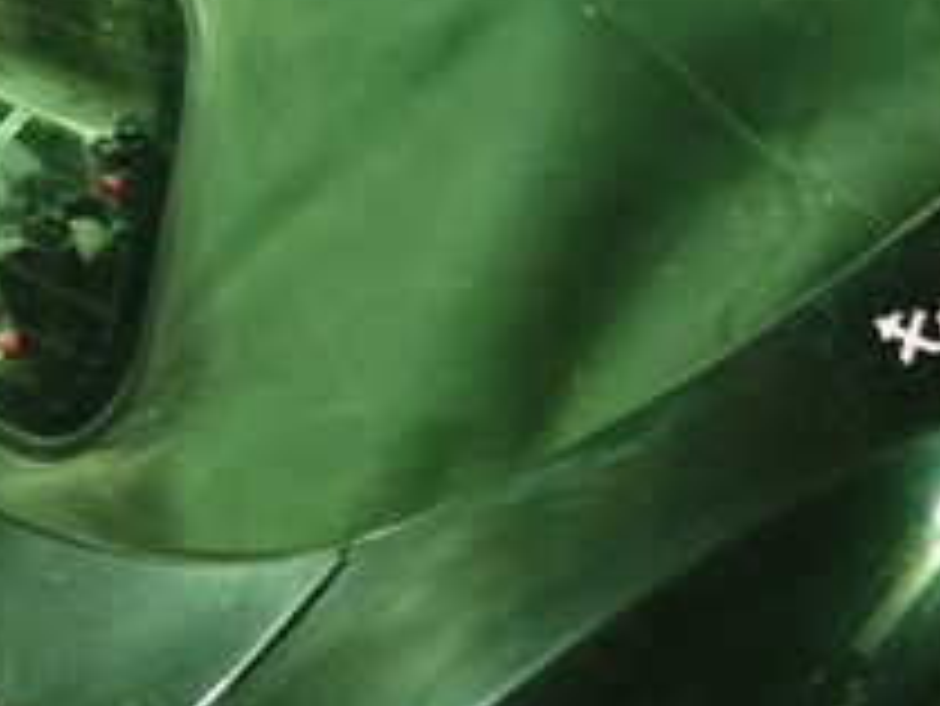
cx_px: 742
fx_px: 2337
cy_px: -103
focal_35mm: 86
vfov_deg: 16.6
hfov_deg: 22.5
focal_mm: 5.5
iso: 800
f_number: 2.3
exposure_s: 1/15
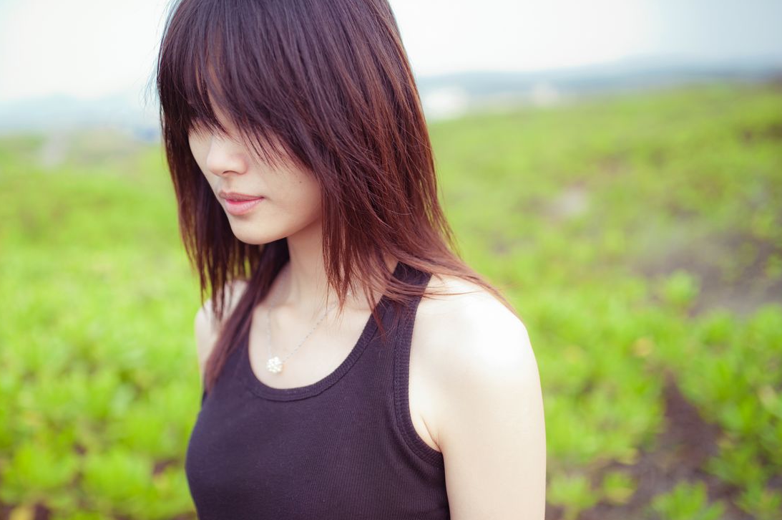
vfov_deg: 32.5
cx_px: 328
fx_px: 890
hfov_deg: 47.3
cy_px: 268
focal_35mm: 41
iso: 100
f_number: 2.2
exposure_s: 1/2000
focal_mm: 35
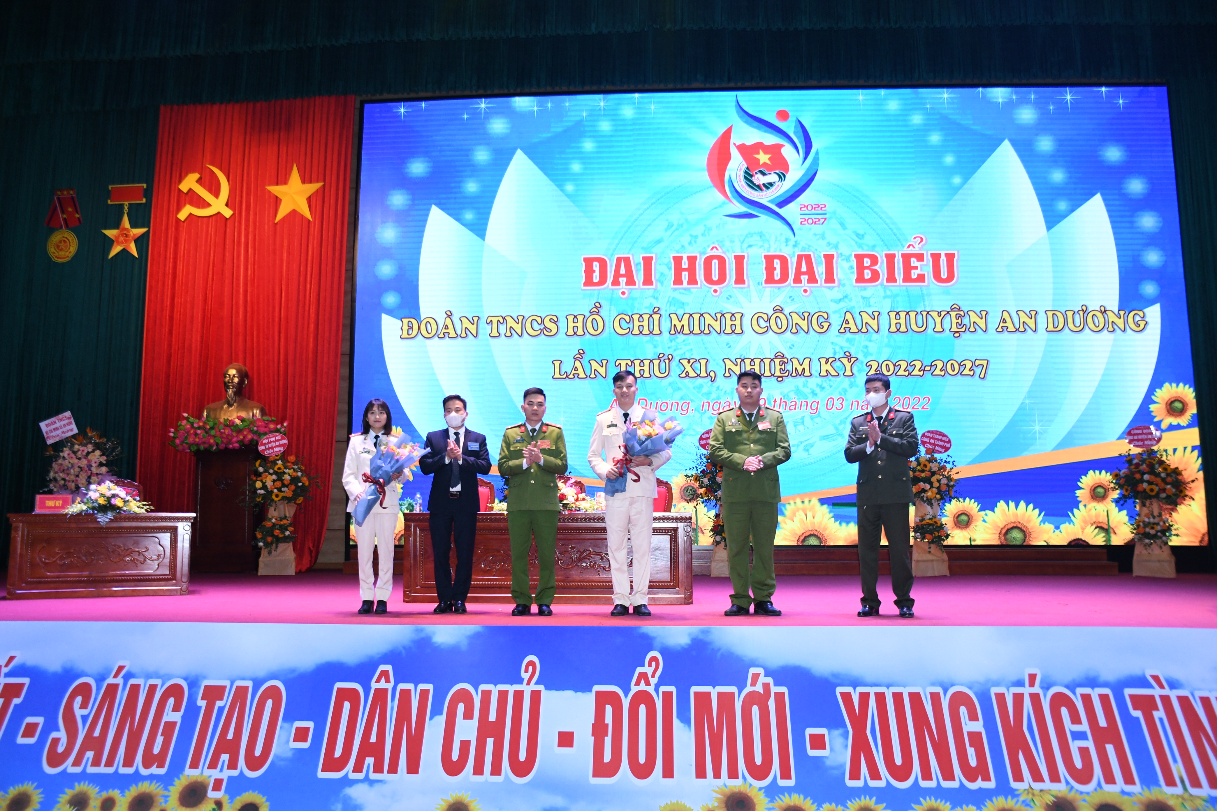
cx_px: 608
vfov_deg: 43.6
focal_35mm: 30
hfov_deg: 61.9
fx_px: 1014
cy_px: 406
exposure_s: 1/200
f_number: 4.5
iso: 1250
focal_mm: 20
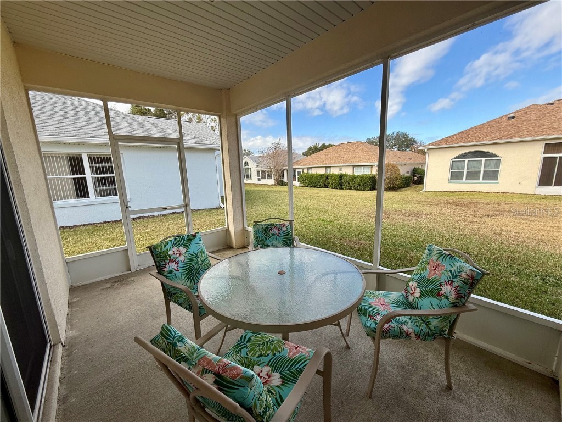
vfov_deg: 85.7
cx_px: 281
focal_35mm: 14
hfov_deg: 102.1
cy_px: 211
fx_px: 227
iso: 50
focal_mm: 2.22
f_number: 2.2
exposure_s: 1/403
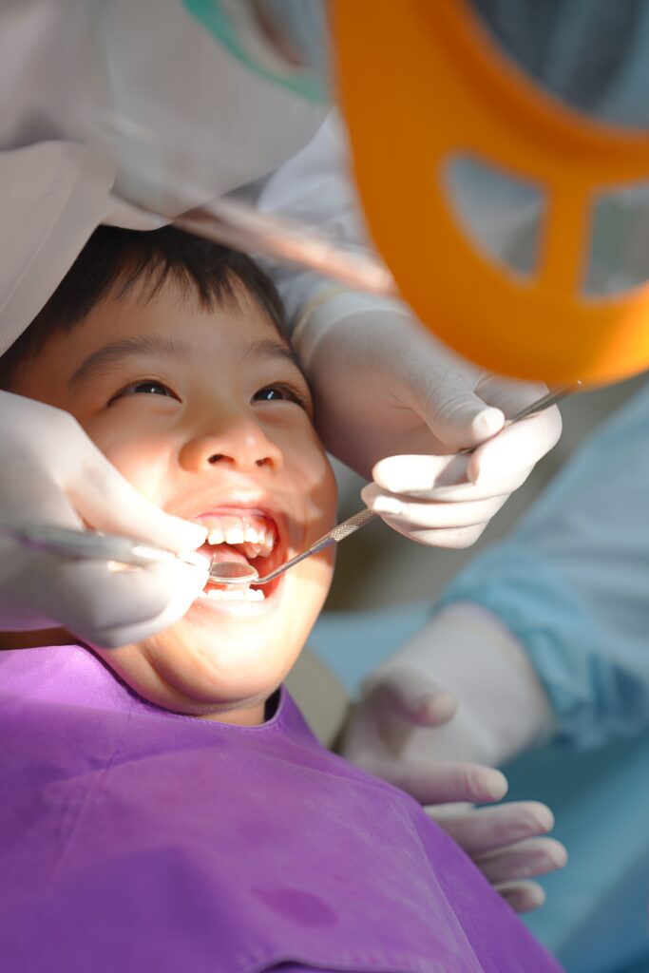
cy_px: 486
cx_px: 324
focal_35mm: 127
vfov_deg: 16.1
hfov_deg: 10.8
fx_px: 3433
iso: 125
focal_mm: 85
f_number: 2.2
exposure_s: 1/125
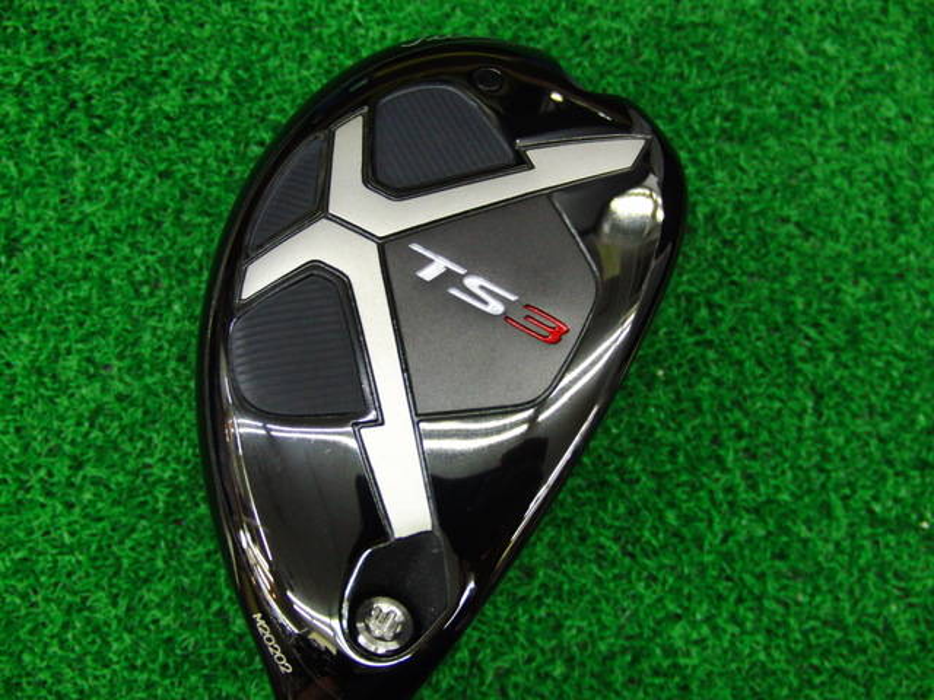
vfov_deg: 38.7
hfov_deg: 50.1
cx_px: 467
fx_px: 998
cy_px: 350
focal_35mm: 37
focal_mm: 6.42
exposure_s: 1/50
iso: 400
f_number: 3.6
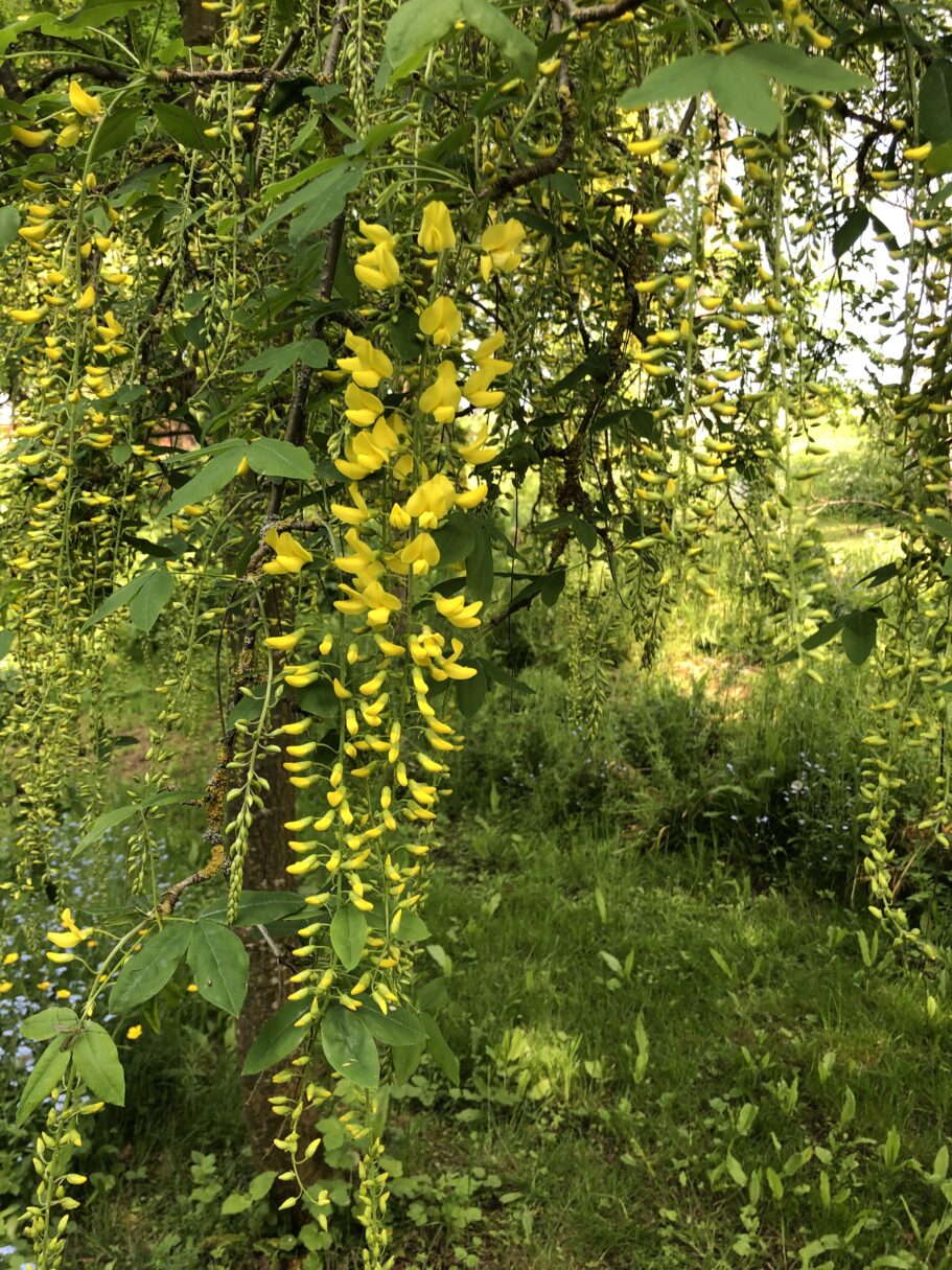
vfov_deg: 63.4
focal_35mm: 28
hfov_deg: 49.7
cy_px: 635
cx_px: 476
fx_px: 1027
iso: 25
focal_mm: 3.99
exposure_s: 1/120
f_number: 1.8
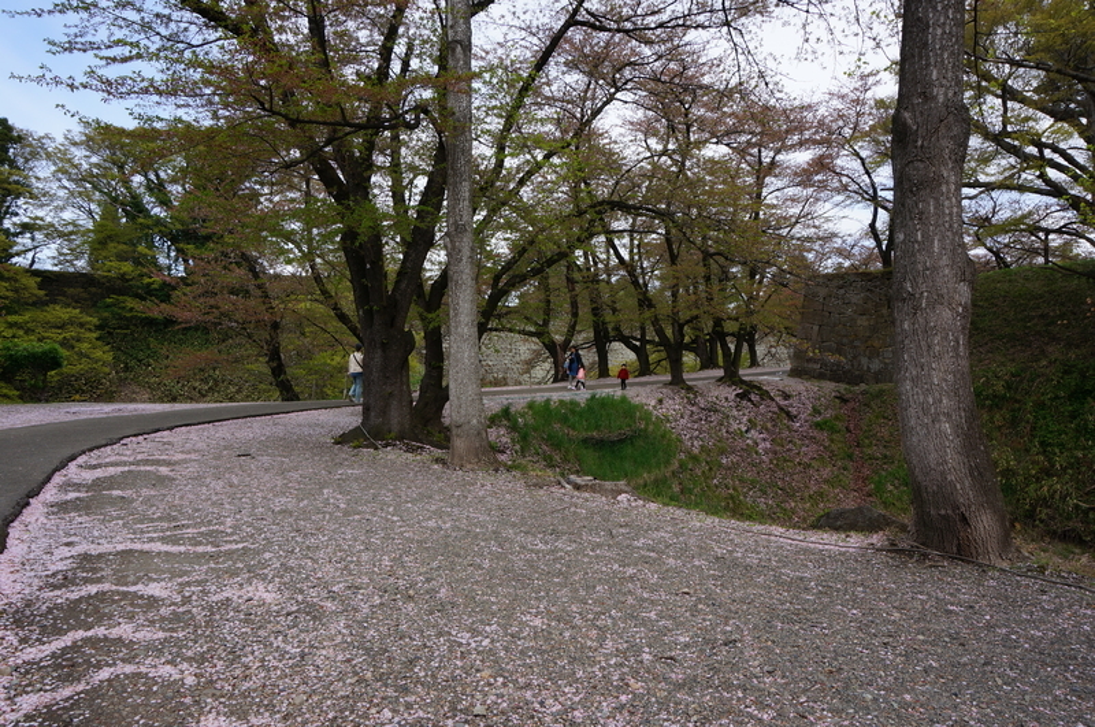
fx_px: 729
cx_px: 548
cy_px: 364
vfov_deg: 53.0
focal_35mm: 24
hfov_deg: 73.8
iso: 100
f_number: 11
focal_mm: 16
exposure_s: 1/80
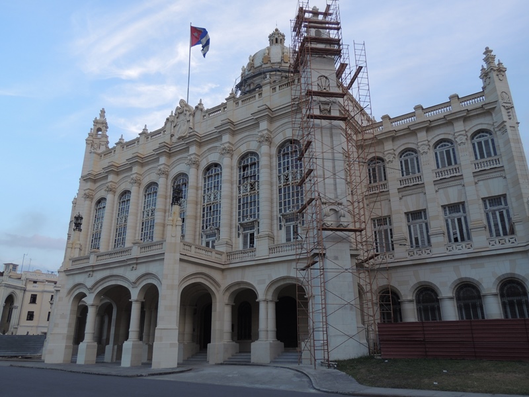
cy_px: 198
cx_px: 264
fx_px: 428
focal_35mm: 28
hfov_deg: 63.4
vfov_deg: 49.7
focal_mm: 4.9
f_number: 3.1
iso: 100
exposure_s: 1/80
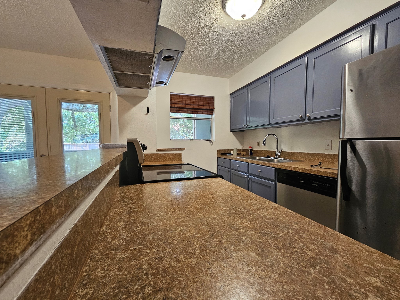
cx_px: 200
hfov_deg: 106.2
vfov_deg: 89.9
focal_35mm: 13
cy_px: 150
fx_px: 150
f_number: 2.2
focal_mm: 2.2
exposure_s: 1/60
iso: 320
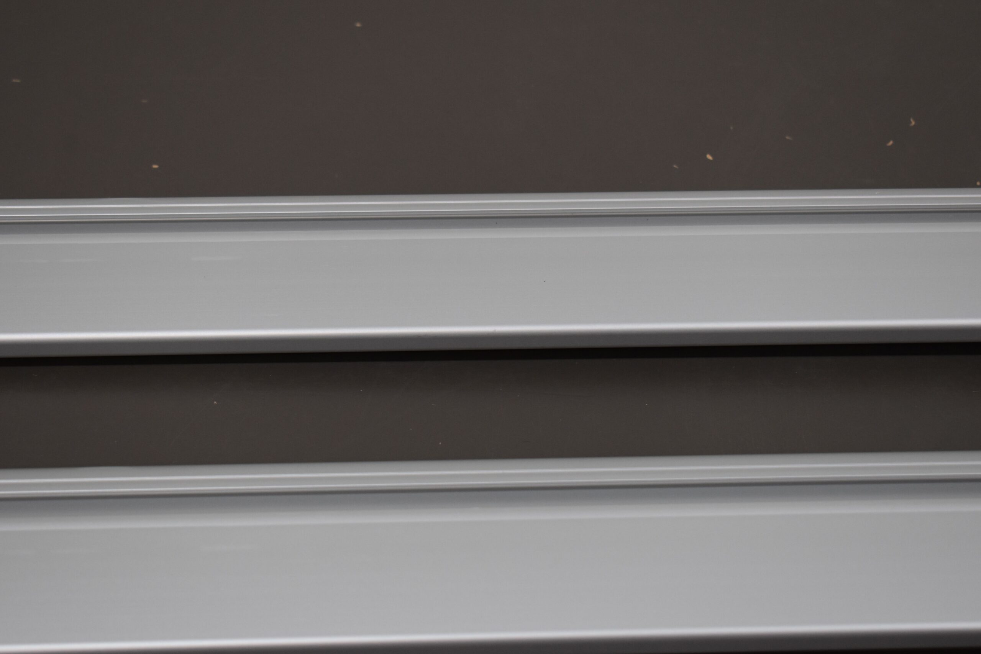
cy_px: 327
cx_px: 490
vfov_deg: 18.2
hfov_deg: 27.0
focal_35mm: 75
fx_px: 2044
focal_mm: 50
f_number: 5.6
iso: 800
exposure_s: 1/250
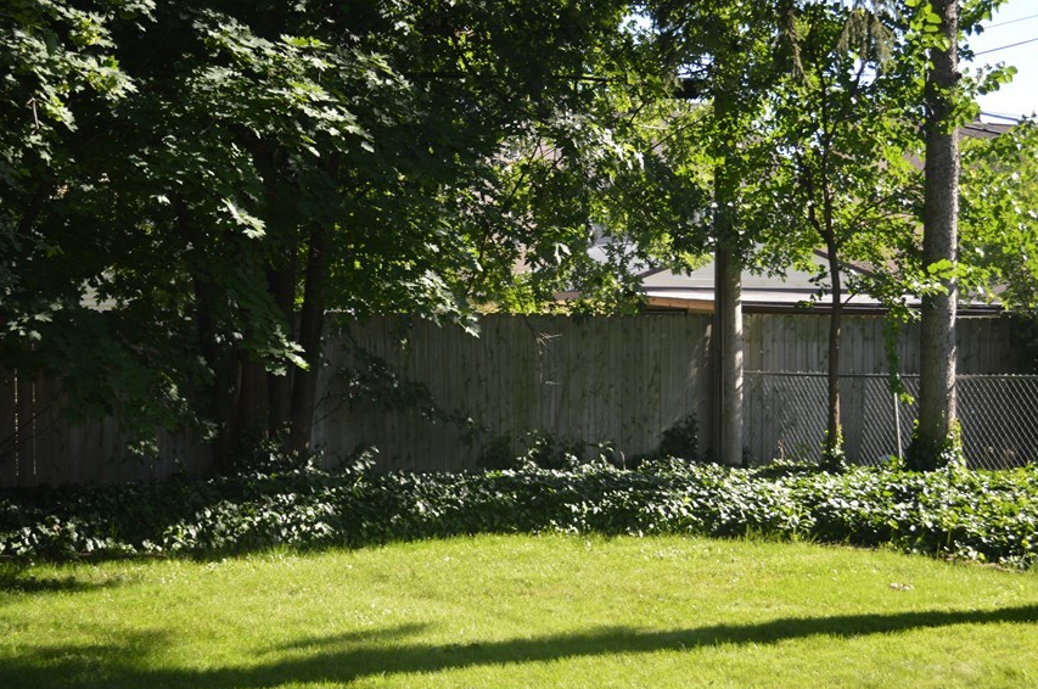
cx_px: 491
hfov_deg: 31.0
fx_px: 1871
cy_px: 419
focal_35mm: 65
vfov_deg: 20.8
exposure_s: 1/200
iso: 100
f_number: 5
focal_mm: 34
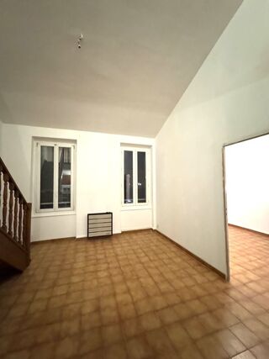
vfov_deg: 102.1
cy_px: 180
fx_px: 145
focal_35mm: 14
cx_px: 134
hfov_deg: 85.6
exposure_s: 1/50
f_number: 2.2
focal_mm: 2.22
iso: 1250
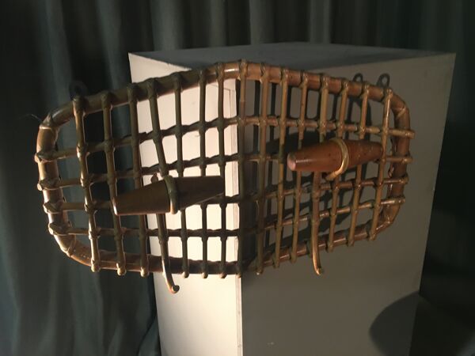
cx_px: 238
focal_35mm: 29
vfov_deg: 48.2
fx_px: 398
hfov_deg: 61.7
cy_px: 178
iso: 80
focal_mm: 4.15
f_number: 2.2
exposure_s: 1/17
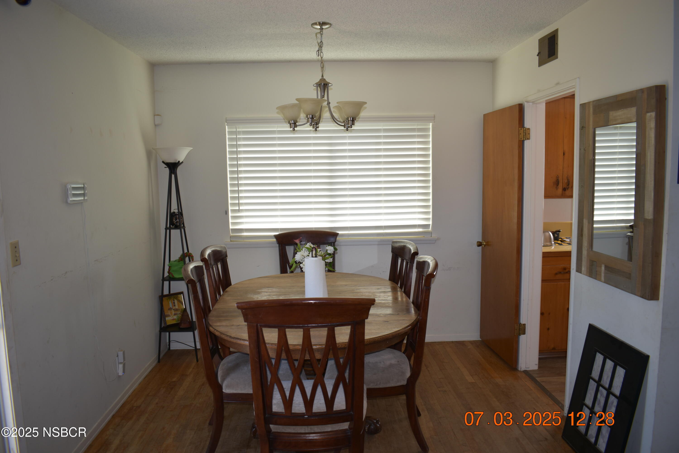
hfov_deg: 67.4
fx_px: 509
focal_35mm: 27
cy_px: 226
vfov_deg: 47.9
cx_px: 340
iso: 160
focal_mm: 18
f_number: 3.5
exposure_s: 1/60
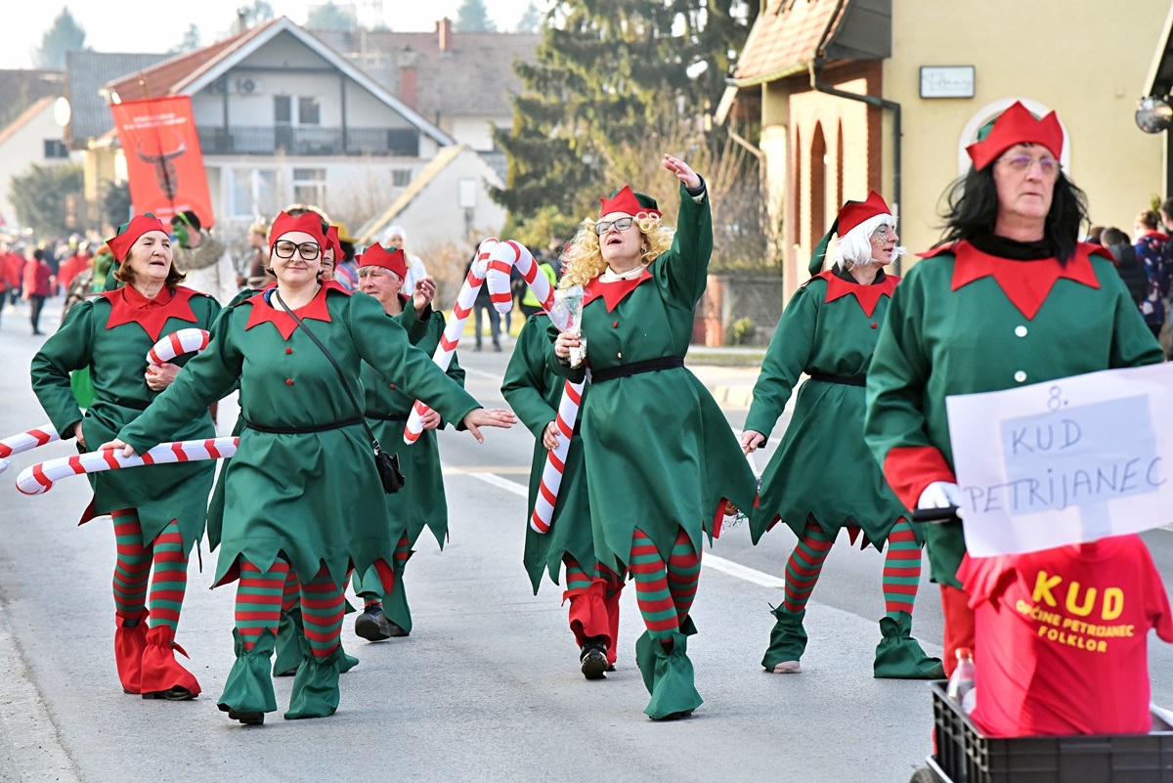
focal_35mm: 200
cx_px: 586
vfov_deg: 6.9
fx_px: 6519
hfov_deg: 10.3
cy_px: 392
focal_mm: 200
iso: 3200
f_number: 8
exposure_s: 1/1000
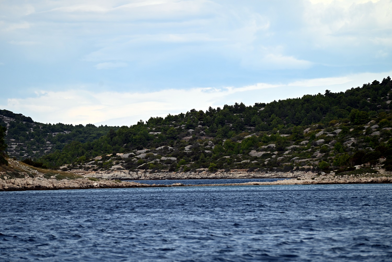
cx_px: 196
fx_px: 2396
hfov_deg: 9.4
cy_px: 131
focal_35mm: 220
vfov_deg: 6.2
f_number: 5.6
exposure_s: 1/1000
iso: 140
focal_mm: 220
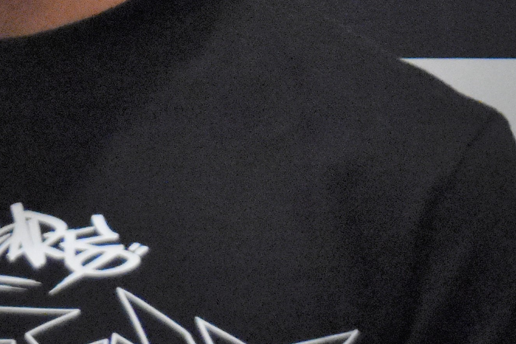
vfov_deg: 1.5
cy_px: -31
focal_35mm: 913
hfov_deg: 2.3
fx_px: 13090
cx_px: -52
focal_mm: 135
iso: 5000
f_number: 5.6
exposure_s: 1/1250
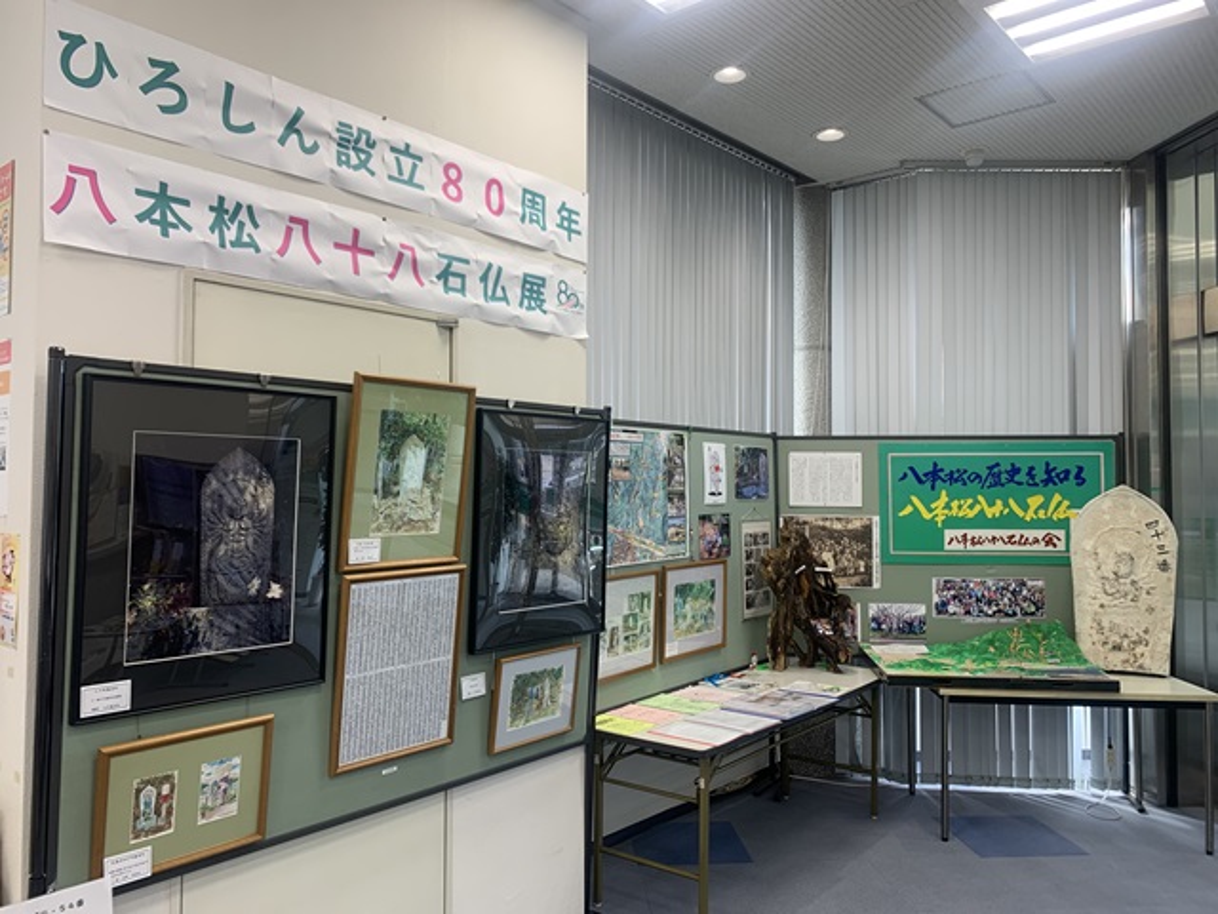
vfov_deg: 53.1
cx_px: 609
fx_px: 915
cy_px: 457
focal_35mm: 26
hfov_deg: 67.3
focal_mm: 4.25
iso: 32
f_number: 1.8
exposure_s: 1/121
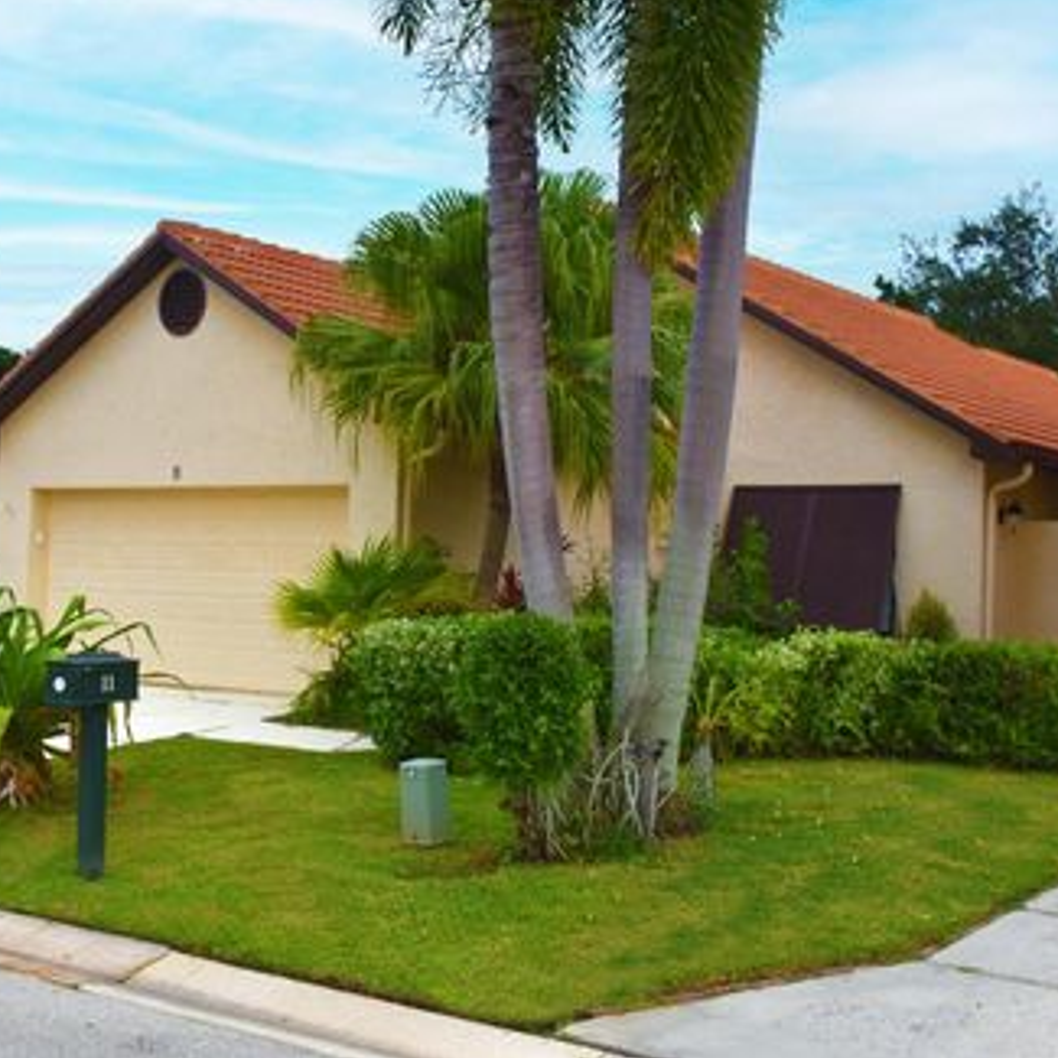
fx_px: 1625
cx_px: 397
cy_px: 519
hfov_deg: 35.9
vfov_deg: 36.1
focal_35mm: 47
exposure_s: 1/160
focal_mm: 24
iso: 100
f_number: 6.3
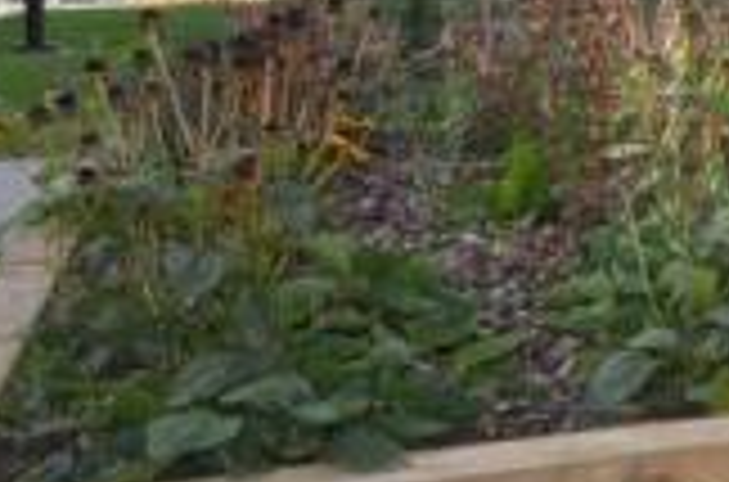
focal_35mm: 97
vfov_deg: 13.7
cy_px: -63
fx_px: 1959
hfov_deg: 18.2
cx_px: 1161
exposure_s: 1/200
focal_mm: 16
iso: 100
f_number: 5.6
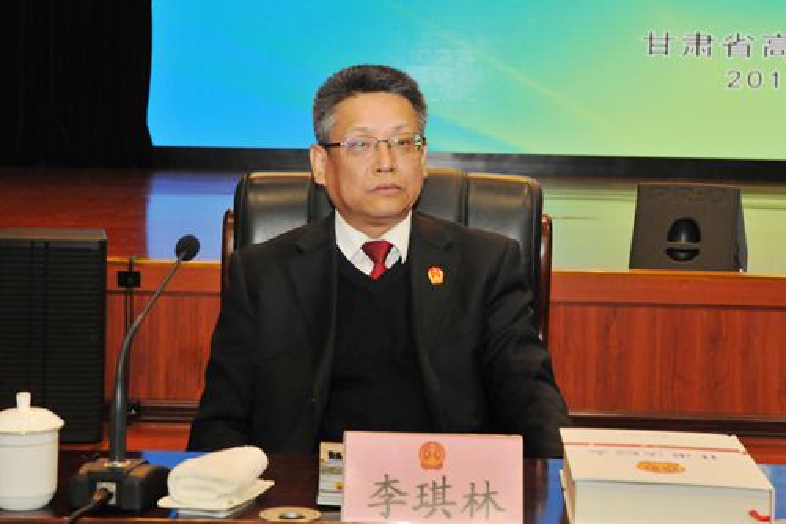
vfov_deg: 24.6
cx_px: 393
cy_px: 262
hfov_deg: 36.3
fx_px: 1200
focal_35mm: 55
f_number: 8
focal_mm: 55
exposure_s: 1/60
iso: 1600
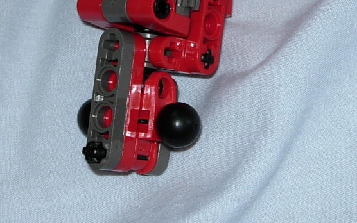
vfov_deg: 10.9
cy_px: 3
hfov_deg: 17.5
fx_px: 1158
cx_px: 191
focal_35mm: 119
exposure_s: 1/32
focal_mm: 12.7
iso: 79
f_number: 5.9
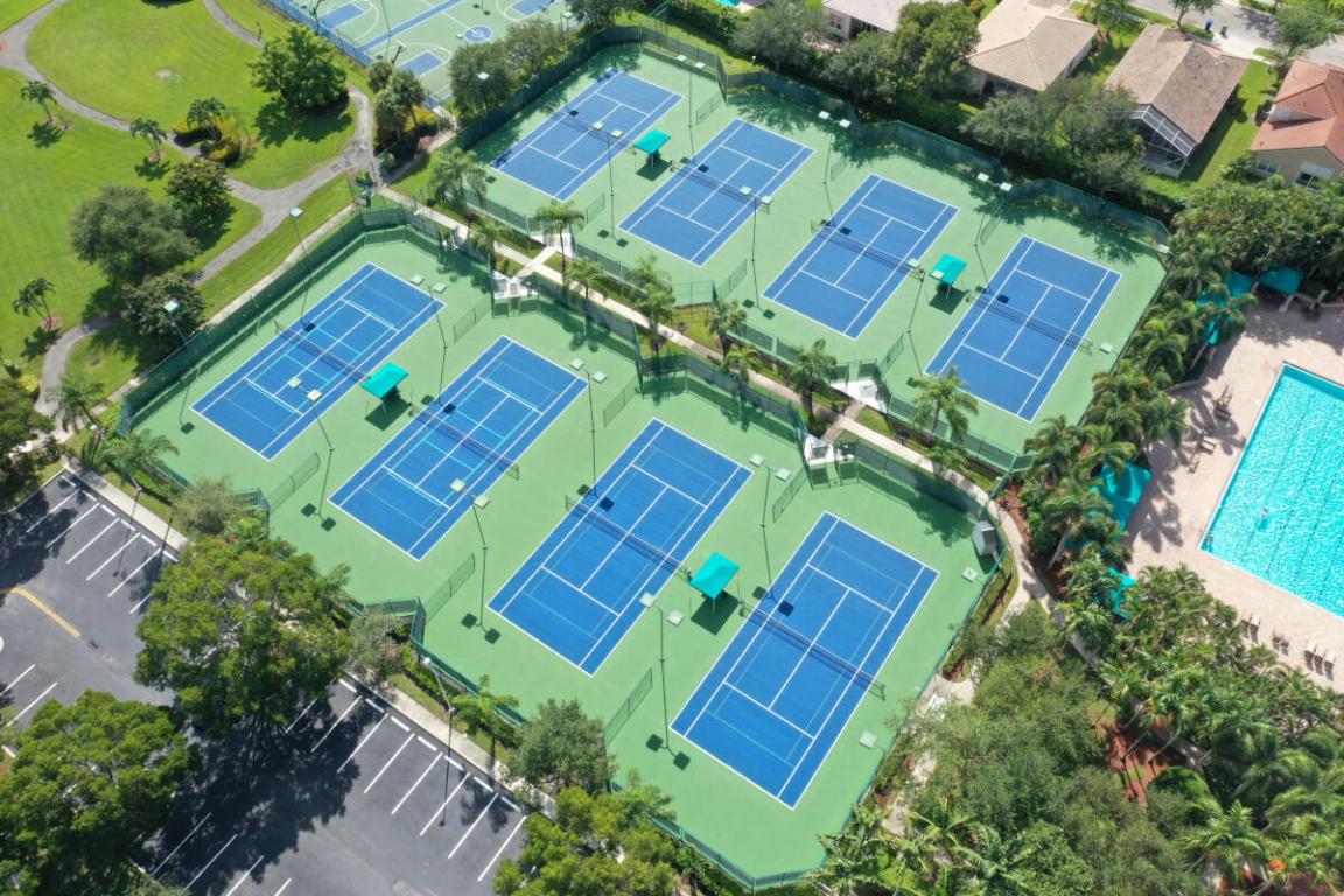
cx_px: 672
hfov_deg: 65.5
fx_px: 1045
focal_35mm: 28
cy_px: 448
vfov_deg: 46.4
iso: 100
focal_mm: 10.26
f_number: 10
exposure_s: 1/80
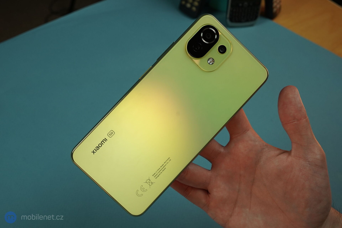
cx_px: 171
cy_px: 114
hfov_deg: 60.3
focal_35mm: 31
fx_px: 294
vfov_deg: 42.3
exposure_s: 1/160
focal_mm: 31
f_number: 8
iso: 1000
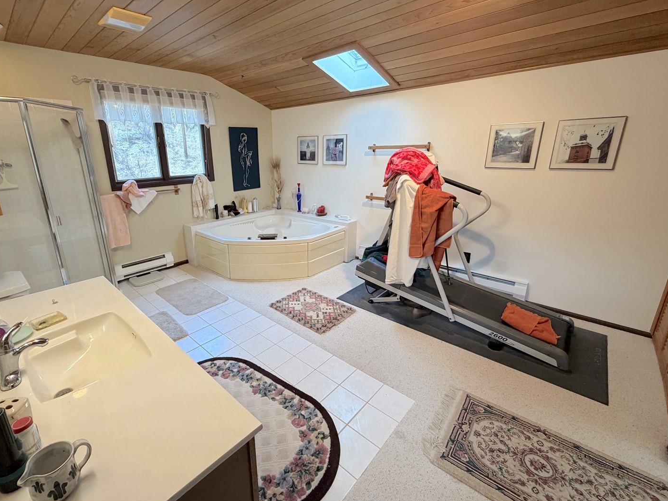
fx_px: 309
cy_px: 237
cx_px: 300
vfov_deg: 78.0
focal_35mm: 16
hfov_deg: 94.2
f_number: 2.2
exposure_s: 1/60
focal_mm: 2.22
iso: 250
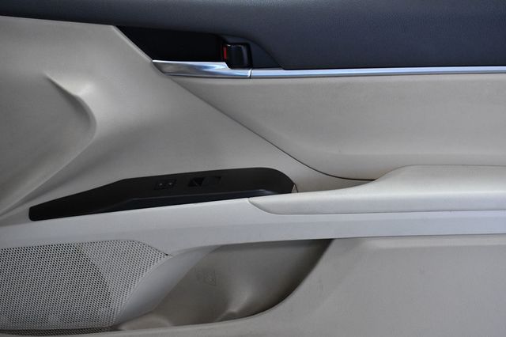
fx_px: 1096
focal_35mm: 78
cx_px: 253
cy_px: 168
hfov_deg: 26.0
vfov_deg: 17.5
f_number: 8
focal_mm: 52
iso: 2500
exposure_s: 1/250
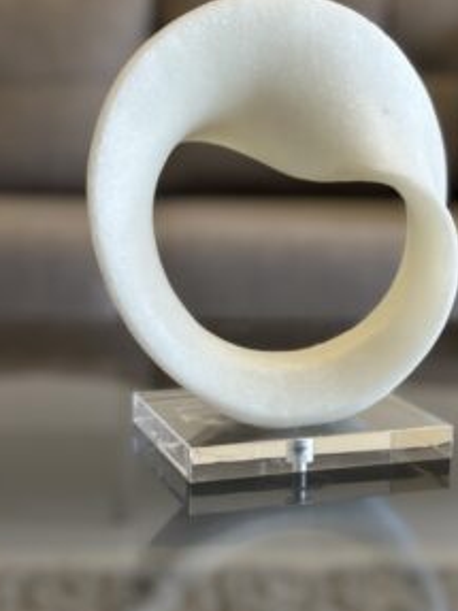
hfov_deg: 21.8
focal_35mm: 67
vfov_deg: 28.9
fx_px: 1183
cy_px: 251
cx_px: 300
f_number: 1.78
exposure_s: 1/100
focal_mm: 6.86
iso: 64
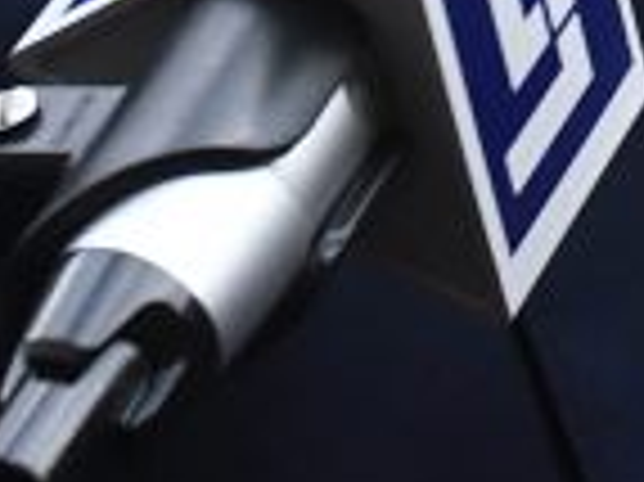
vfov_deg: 4.8
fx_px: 5391
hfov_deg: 6.7
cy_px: -1077
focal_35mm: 290
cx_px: 1099
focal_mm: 24
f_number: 5.6
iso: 1250
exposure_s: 1/400
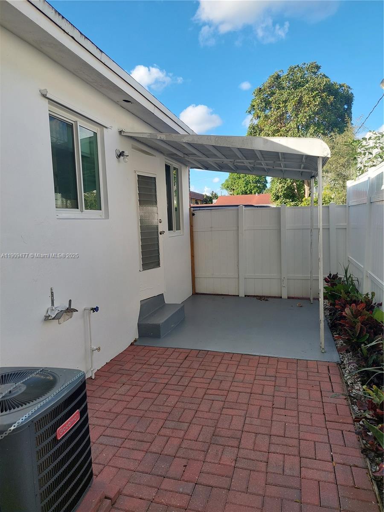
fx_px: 355
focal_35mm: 24
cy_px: 256
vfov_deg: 71.6
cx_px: 192
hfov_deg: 56.8
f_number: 1.8
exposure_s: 1/482
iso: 40
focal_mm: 5.23
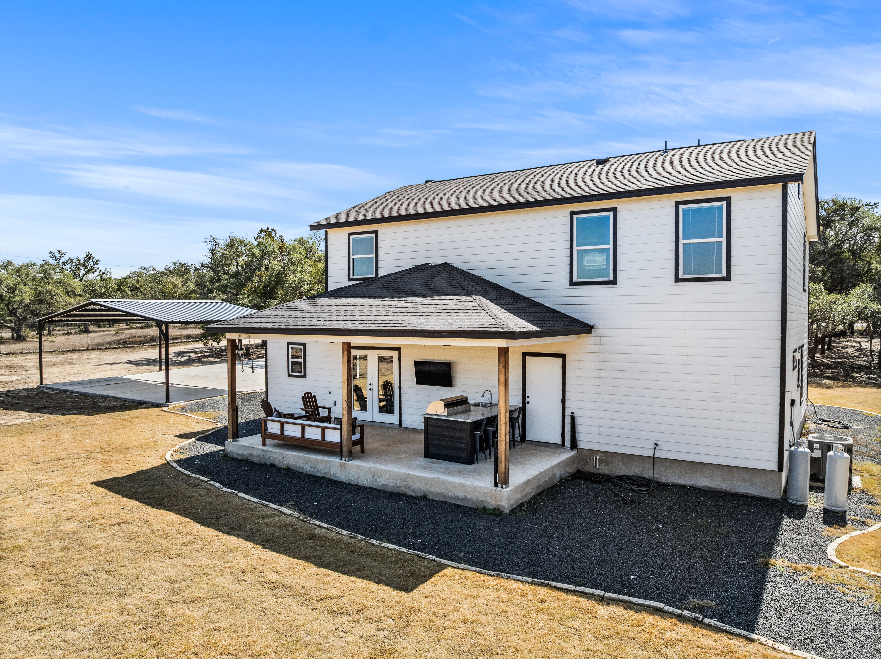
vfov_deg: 56.8
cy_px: 330
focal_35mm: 24
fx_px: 610
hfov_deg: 71.6
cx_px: 440
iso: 240
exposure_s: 1/1250
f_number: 2.8
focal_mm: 12.29
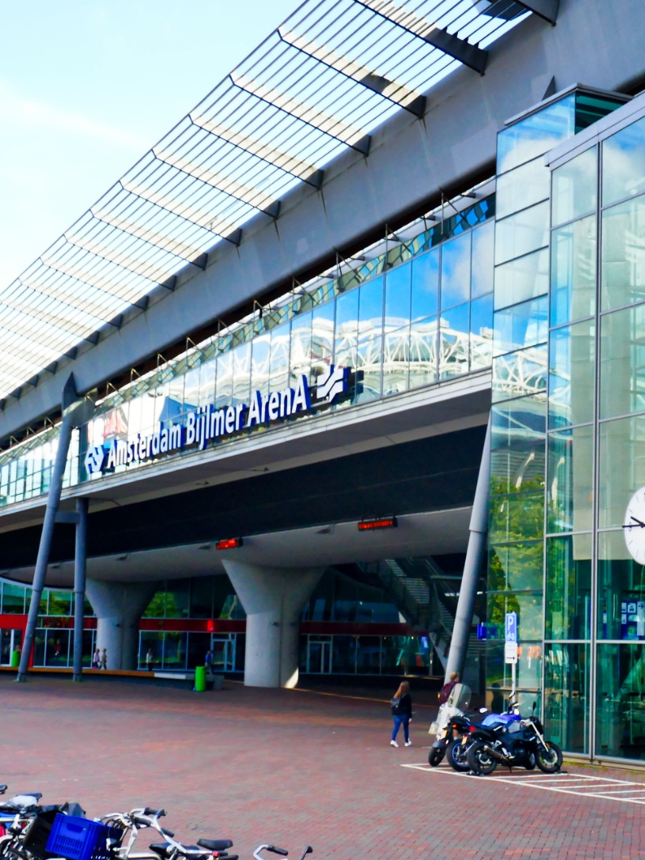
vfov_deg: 30.3
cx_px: 503
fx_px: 1590
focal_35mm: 64
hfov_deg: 22.7
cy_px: 427
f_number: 3.9
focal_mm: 16.2
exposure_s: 1/800
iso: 500
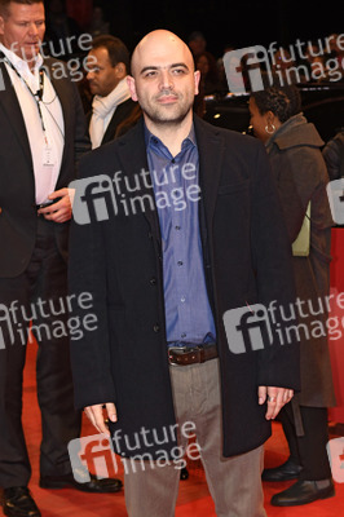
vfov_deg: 24.8
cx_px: 172
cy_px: 258
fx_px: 1177
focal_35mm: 82
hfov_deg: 16.6
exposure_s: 1/320
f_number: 5
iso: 1250
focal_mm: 55
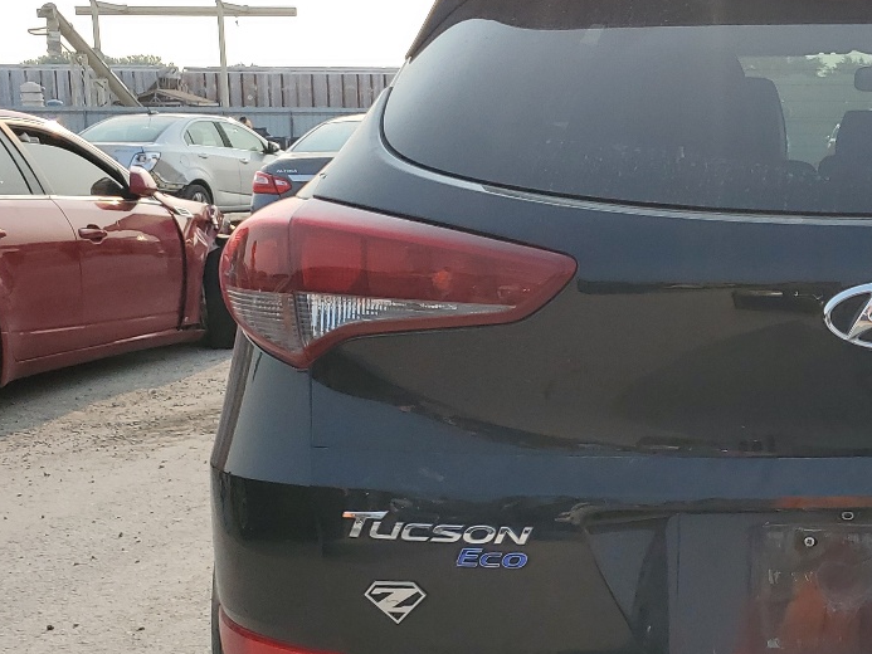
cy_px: 457
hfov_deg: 29.9
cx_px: 882
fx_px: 1512
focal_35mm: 60
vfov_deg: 24.3
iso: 50
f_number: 1.5
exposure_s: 1/2000
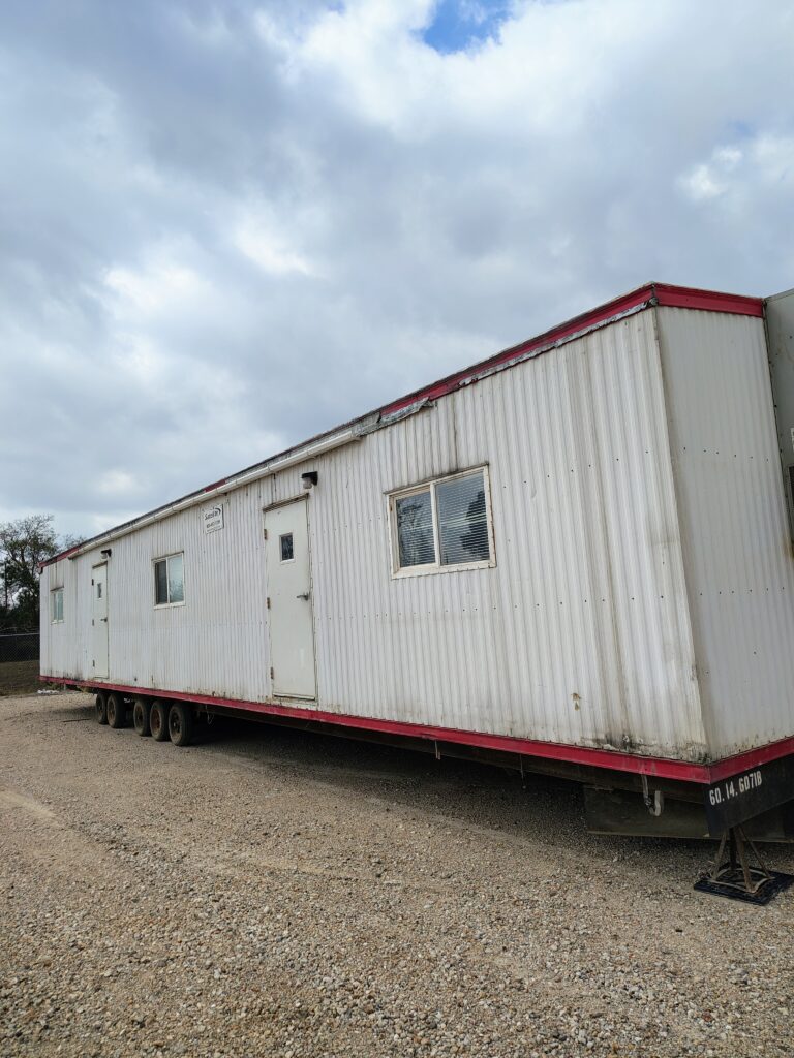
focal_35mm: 24
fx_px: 734
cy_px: 529
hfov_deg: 56.8
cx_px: 397
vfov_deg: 71.6
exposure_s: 1/2150
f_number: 1.8
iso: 100
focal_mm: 5.56
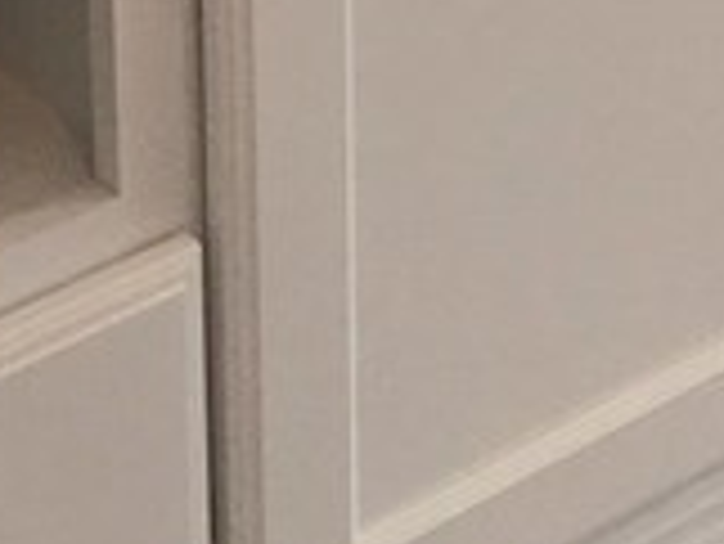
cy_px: -755
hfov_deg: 10.7
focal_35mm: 184
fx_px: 3851
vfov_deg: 7.5
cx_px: 364
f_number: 2.2
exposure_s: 1/120
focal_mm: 4.15
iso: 32
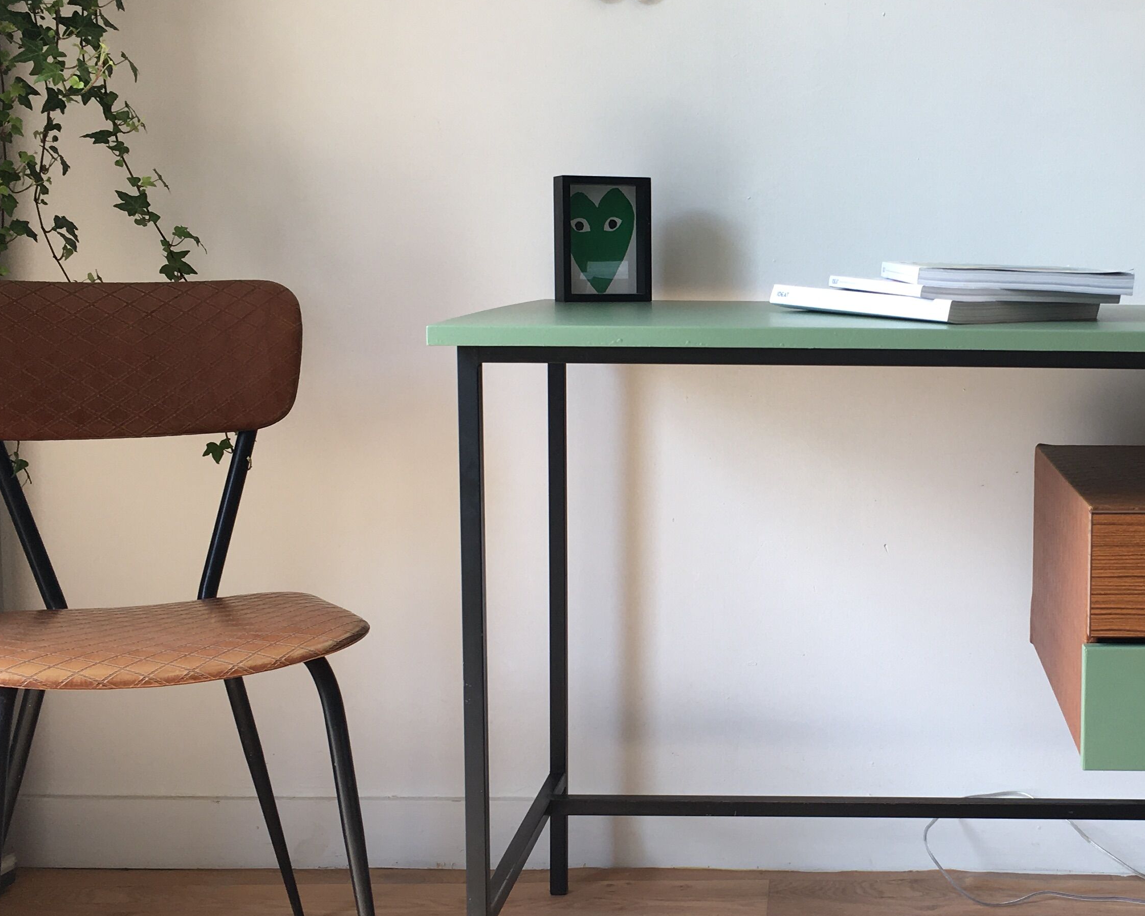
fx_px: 1728
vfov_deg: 29.7
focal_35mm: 51
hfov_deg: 35.9
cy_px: 448
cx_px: 847
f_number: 2.2
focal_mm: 4.15
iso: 25
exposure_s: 1/100
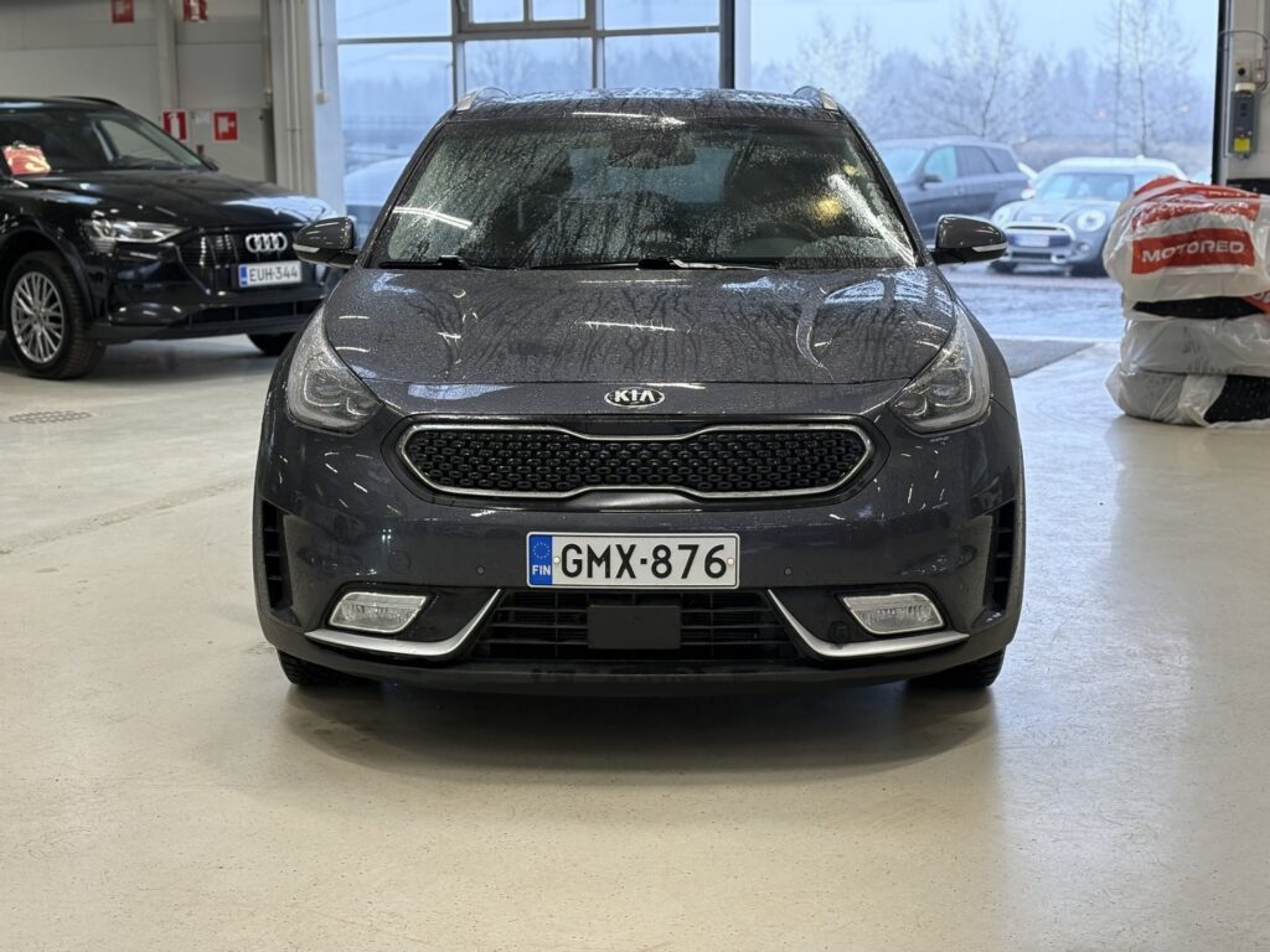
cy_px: 476
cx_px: 635
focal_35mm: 52
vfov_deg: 28.0
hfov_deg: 36.8
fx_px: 1908
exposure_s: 1/100
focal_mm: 5.96
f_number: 1.6
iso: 125
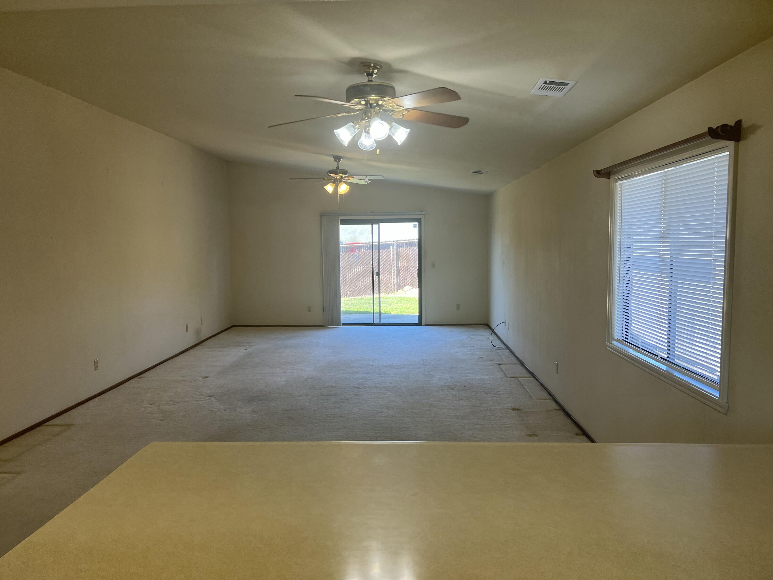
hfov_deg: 67.3
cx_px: 386
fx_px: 581
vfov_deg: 53.1
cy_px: 290
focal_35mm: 26
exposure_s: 1/141
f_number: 1.5
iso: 64
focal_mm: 5.7
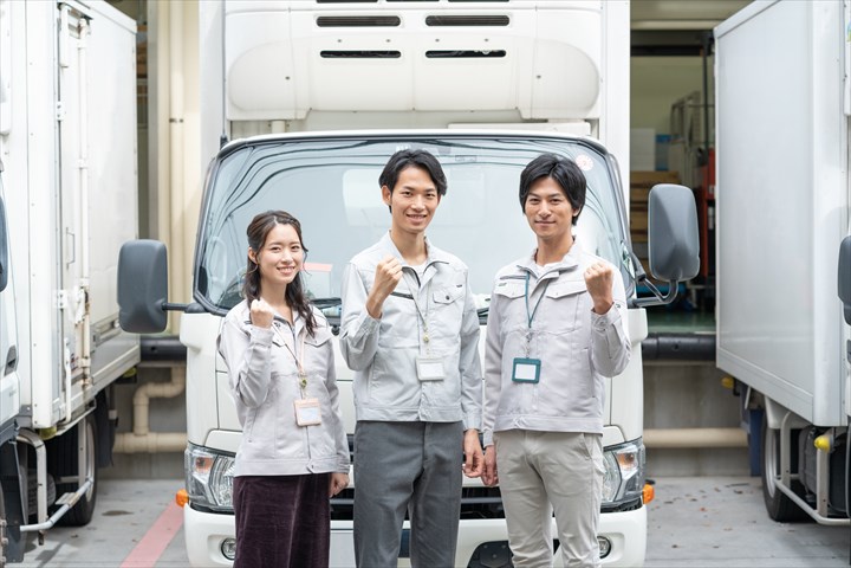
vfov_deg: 16.1
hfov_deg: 23.9
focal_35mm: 85
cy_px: 284
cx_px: 426
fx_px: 2009
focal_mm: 85
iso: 200
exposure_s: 1/250
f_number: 4.5
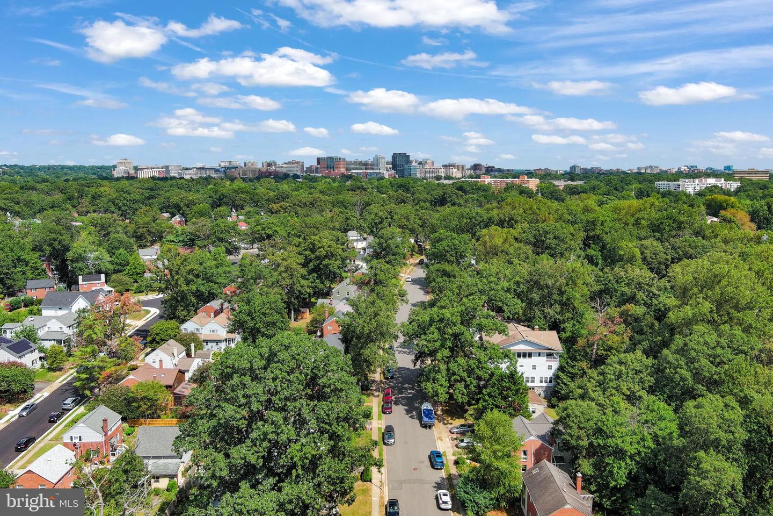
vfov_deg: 45.0
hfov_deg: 63.7
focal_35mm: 29
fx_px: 623
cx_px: 386
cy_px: 258
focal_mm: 10.57
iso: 100
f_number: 2.8
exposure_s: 1/1500
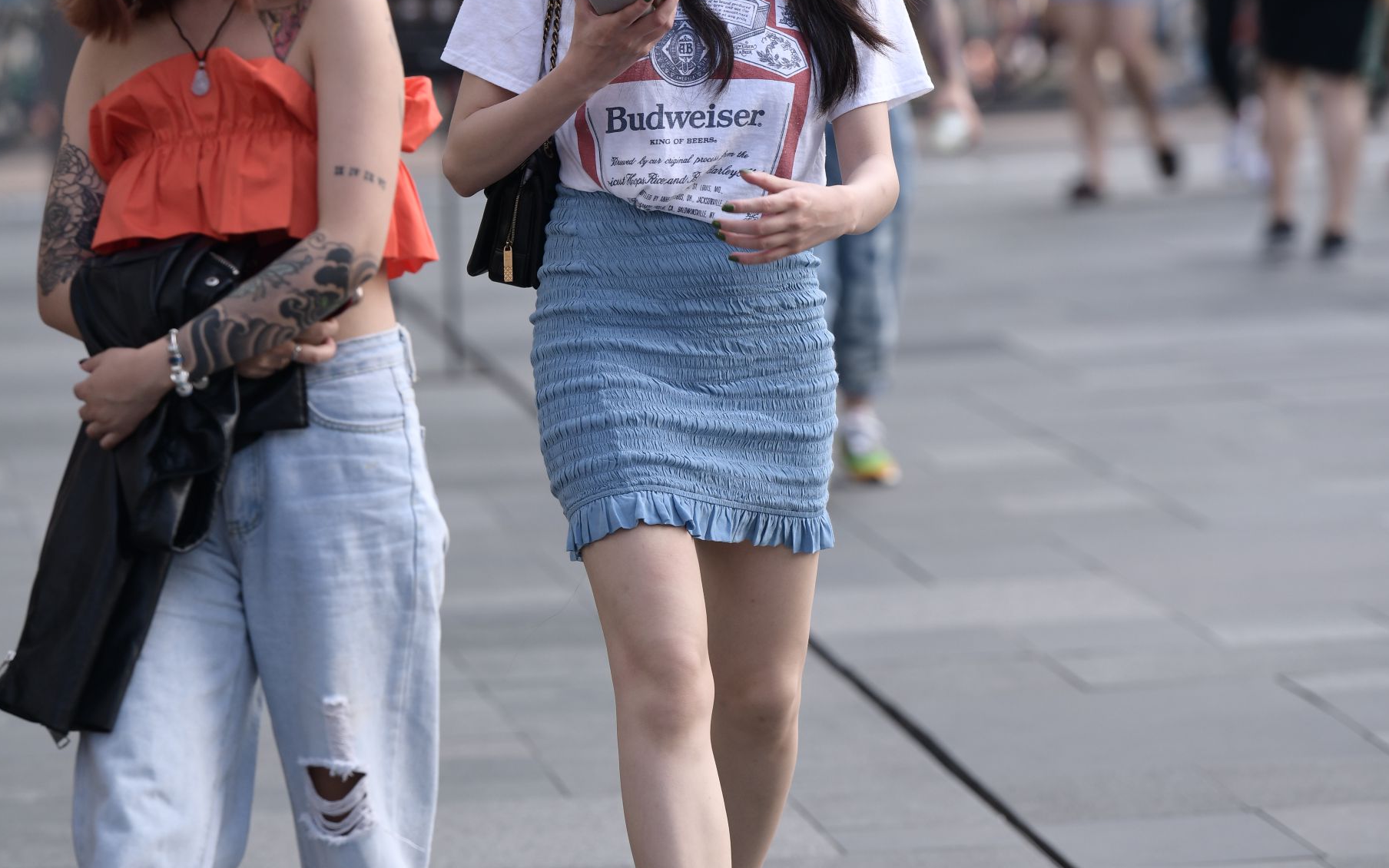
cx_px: 694
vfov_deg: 4.6
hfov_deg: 7.4
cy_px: 396
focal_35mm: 284
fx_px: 10751
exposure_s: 1/800
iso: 250
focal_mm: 185
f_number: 4
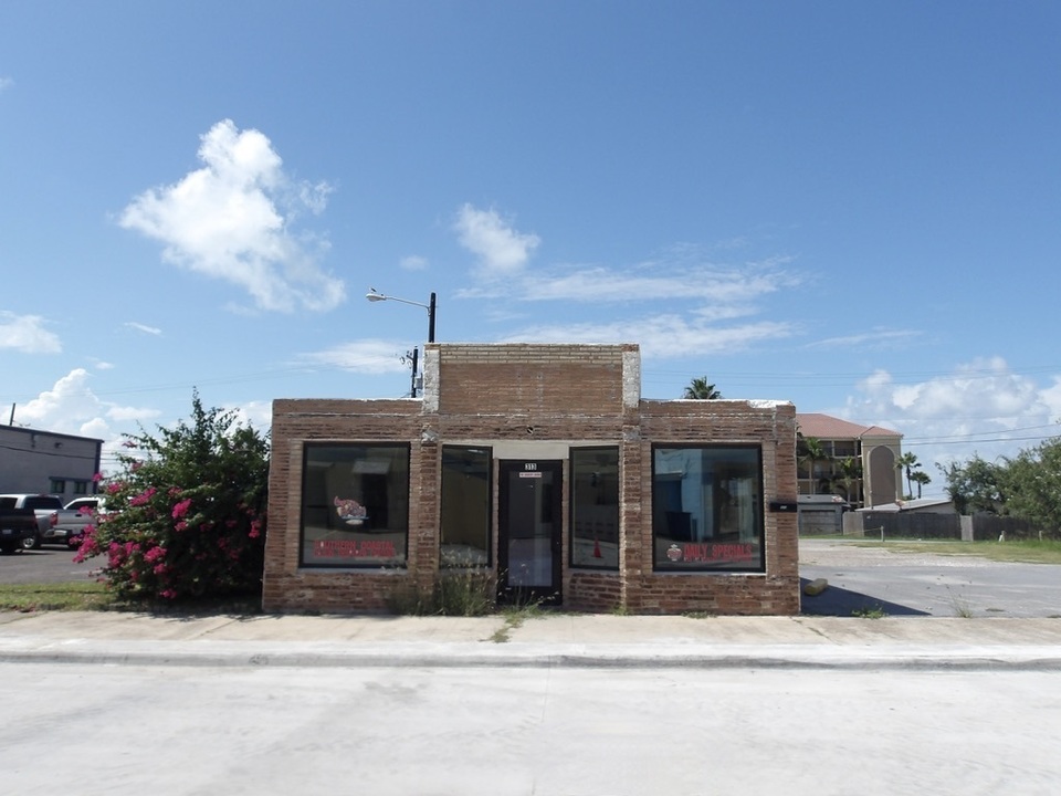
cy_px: 398
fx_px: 828
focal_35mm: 27
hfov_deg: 65.3
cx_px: 530
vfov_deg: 51.4
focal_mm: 4.9
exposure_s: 1/121
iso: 100
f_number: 10.4
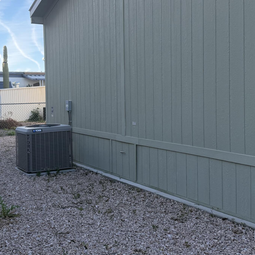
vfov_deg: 36.0
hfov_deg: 35.9
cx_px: 101
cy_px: 109
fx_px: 392
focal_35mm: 47
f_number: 1.78
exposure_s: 1/1361
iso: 100
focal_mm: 6.76
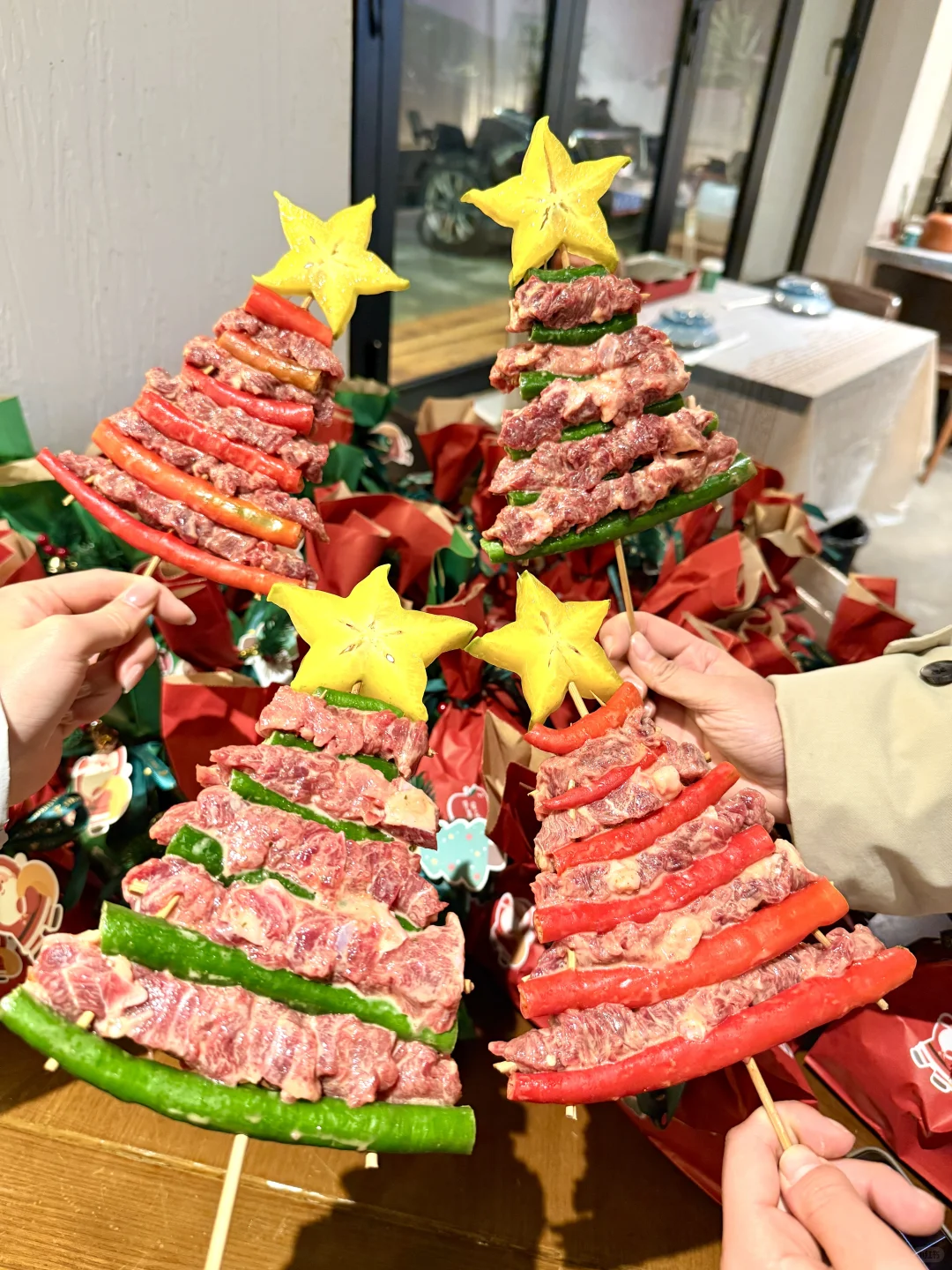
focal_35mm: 24
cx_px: 476
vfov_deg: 71.6
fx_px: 880
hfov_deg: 56.8
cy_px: 635
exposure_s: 1/50
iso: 250
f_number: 1.78
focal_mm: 6.76
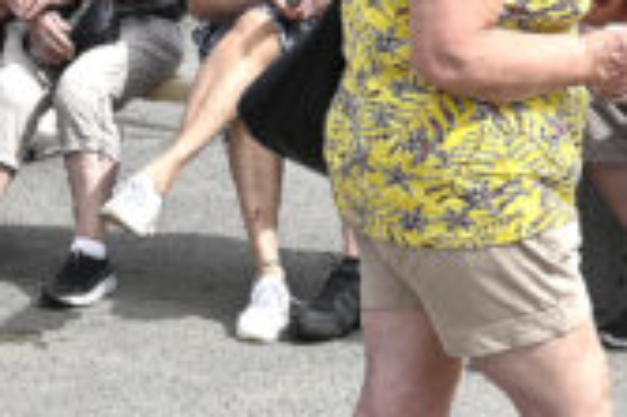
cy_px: -34
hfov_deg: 10.8
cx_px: 270
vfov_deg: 7.2
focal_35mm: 190
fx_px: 3306
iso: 320
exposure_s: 1/500
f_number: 11
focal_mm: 44
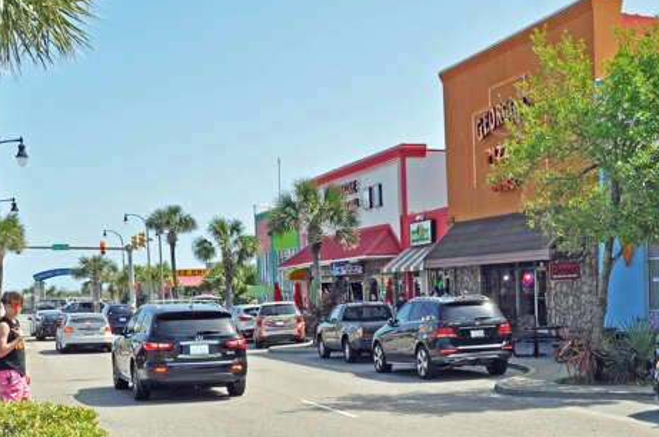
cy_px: 326
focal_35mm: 60
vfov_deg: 22.4
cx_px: 466
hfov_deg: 33.0
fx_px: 1097
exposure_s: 1/200
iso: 200
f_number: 11
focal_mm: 24
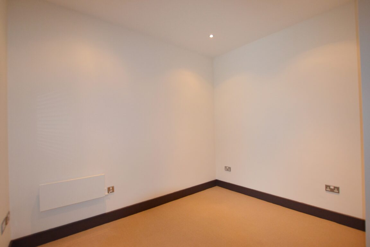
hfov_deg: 95.0
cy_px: 124
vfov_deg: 72.1
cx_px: 185
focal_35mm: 16
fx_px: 170
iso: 1000
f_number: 3.5
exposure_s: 1/60
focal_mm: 11
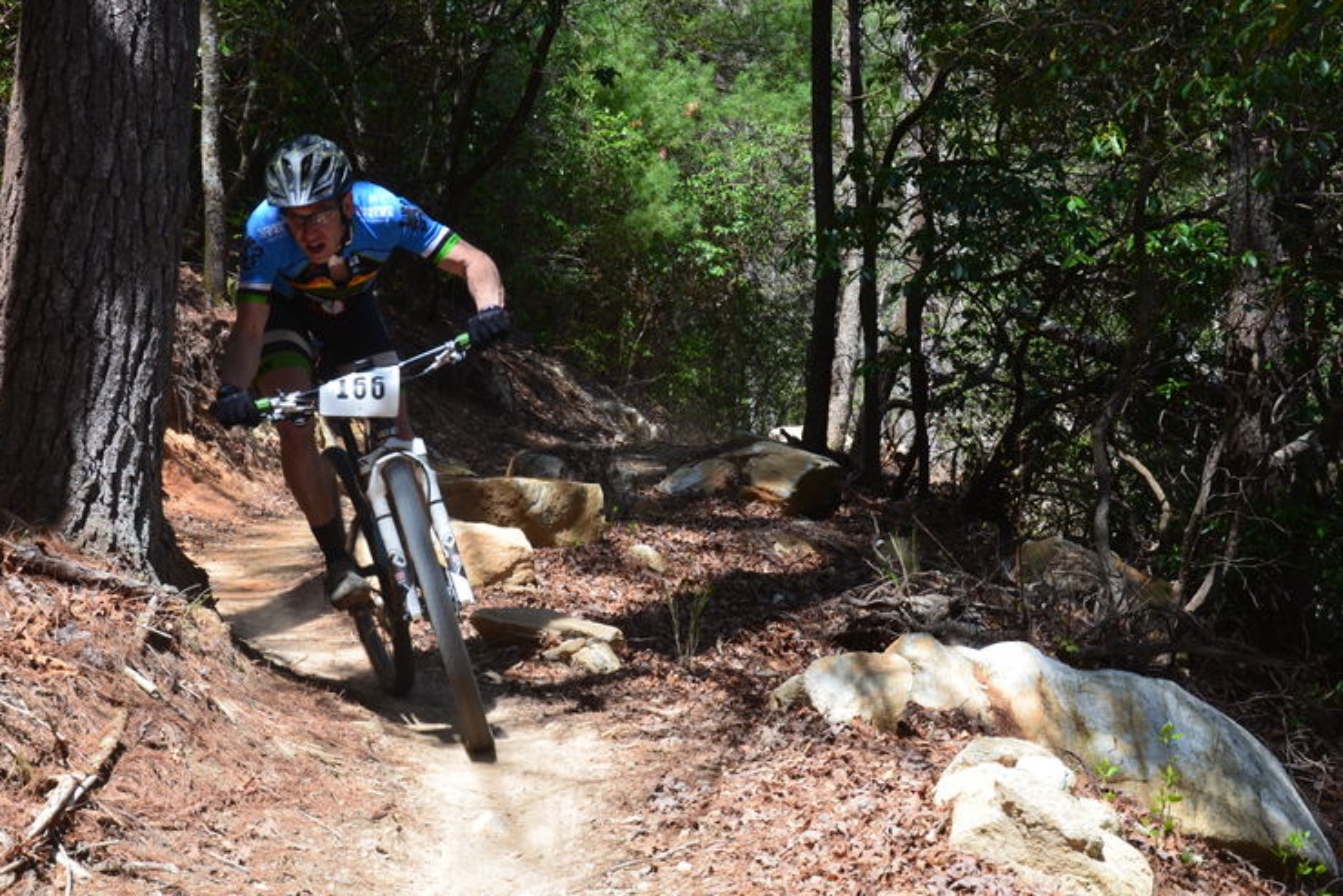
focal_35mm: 75
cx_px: 675
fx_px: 2798
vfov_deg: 18.2
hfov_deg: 27.0
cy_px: 455
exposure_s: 1/100
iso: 200
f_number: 11
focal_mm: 48
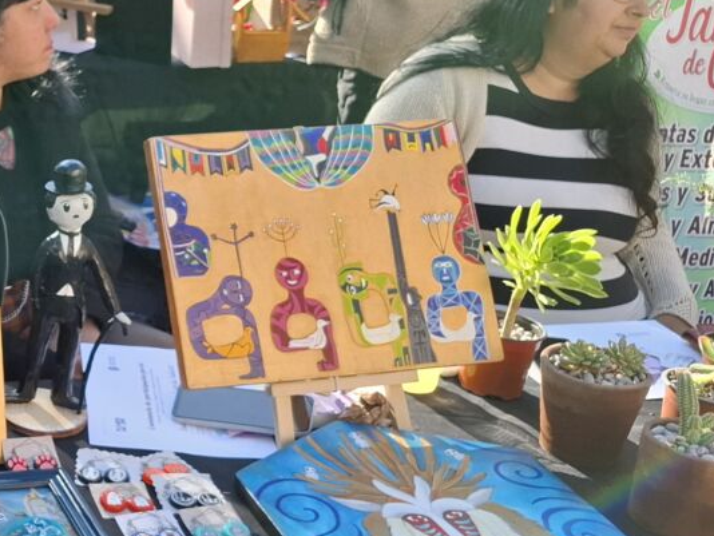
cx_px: -135
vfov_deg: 23.6
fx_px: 1279
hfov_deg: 27.5
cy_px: 198
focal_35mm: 62
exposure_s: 1/410
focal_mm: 5.54
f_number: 1.8
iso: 50
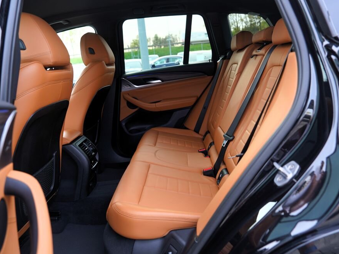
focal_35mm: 27
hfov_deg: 65.3
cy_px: 126
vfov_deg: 51.3
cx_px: 166
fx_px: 264
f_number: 3.5
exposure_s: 1/50
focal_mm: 24
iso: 100
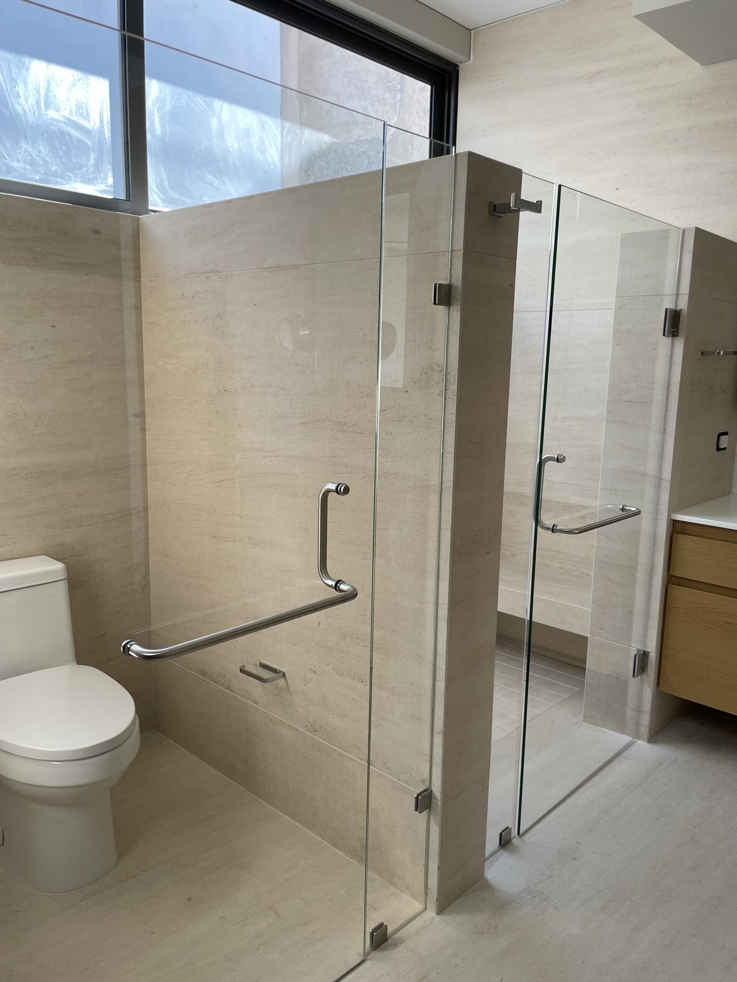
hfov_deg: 53.1
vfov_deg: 67.3
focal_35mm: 26
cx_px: 368
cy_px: 491
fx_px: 738
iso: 32
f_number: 1.6
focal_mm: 4.2
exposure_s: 1/136
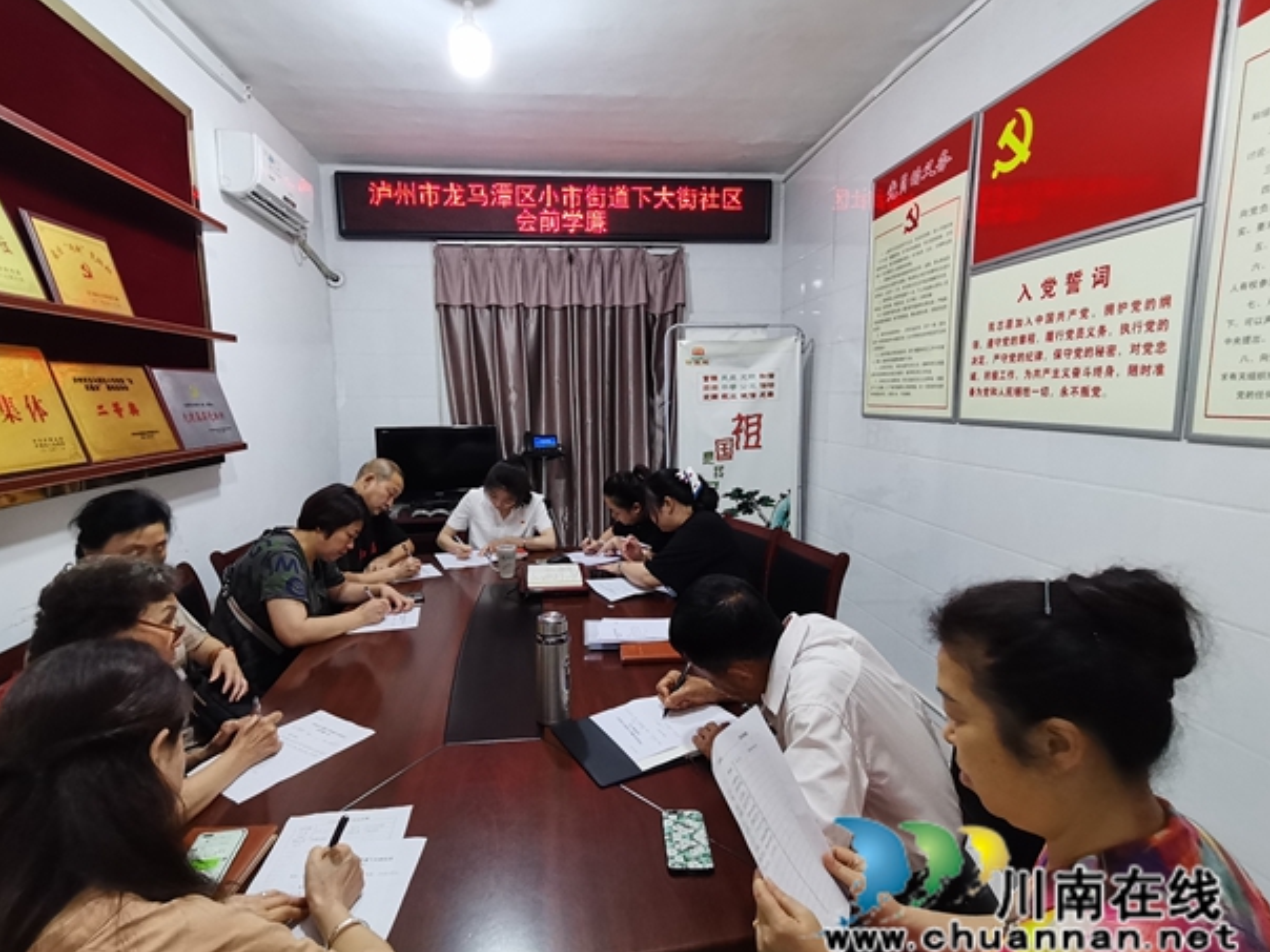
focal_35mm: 18
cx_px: 606
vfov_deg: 71.6
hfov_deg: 87.7
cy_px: 494
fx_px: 660
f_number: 2.4
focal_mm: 1.78
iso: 320
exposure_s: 1/33.3
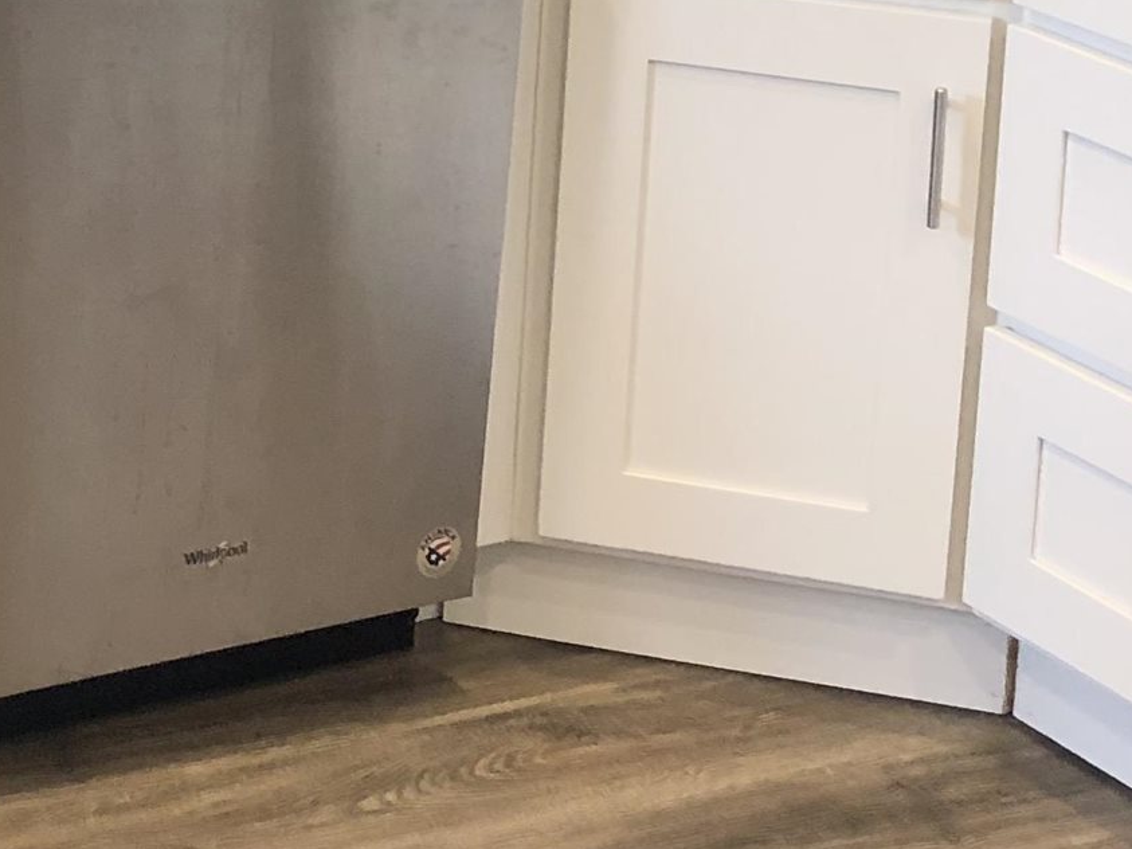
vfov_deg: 13.5
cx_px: 7
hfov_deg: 18.8
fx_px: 3335
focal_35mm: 102
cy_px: -478
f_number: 1.8
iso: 40
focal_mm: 3.99
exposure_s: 1/15
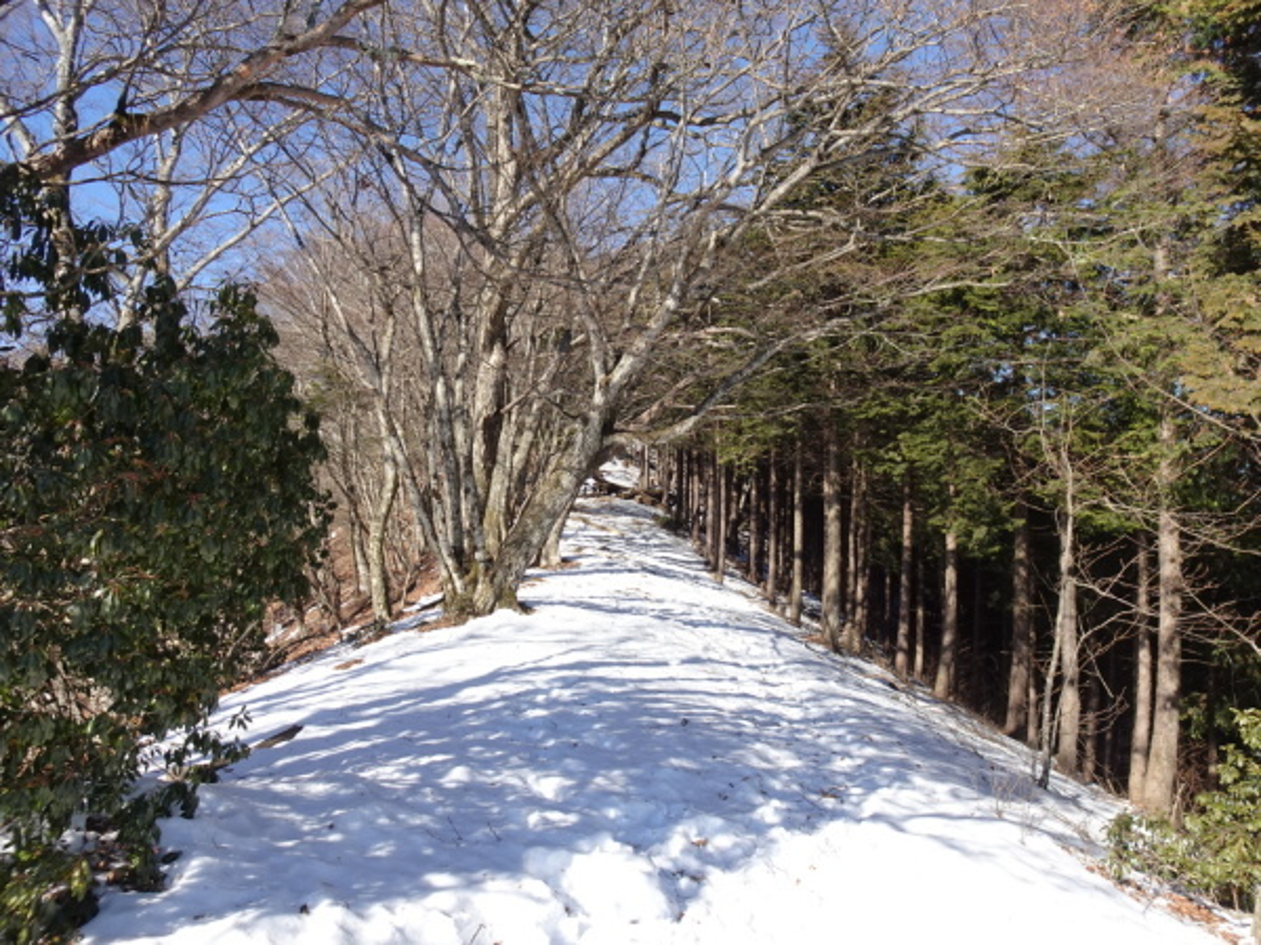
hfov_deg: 71.6
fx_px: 874
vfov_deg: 56.8
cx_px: 630
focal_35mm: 24
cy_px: 472
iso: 80
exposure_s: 1/500
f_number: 3.5
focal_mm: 4.25
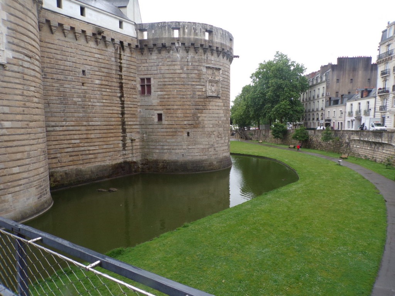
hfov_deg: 71.6
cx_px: 198
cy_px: 148
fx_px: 274
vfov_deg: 56.8
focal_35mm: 24
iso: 80
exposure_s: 1/150
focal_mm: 4.3
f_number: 5.8
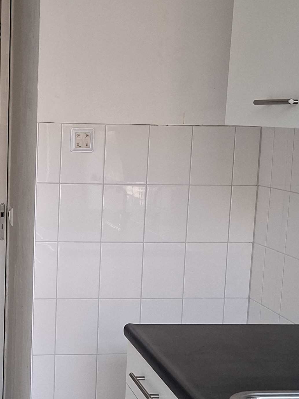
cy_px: 255
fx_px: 772
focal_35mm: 67
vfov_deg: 28.8
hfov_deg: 21.5
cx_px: 35
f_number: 1.8
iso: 250
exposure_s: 1/40
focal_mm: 5.54
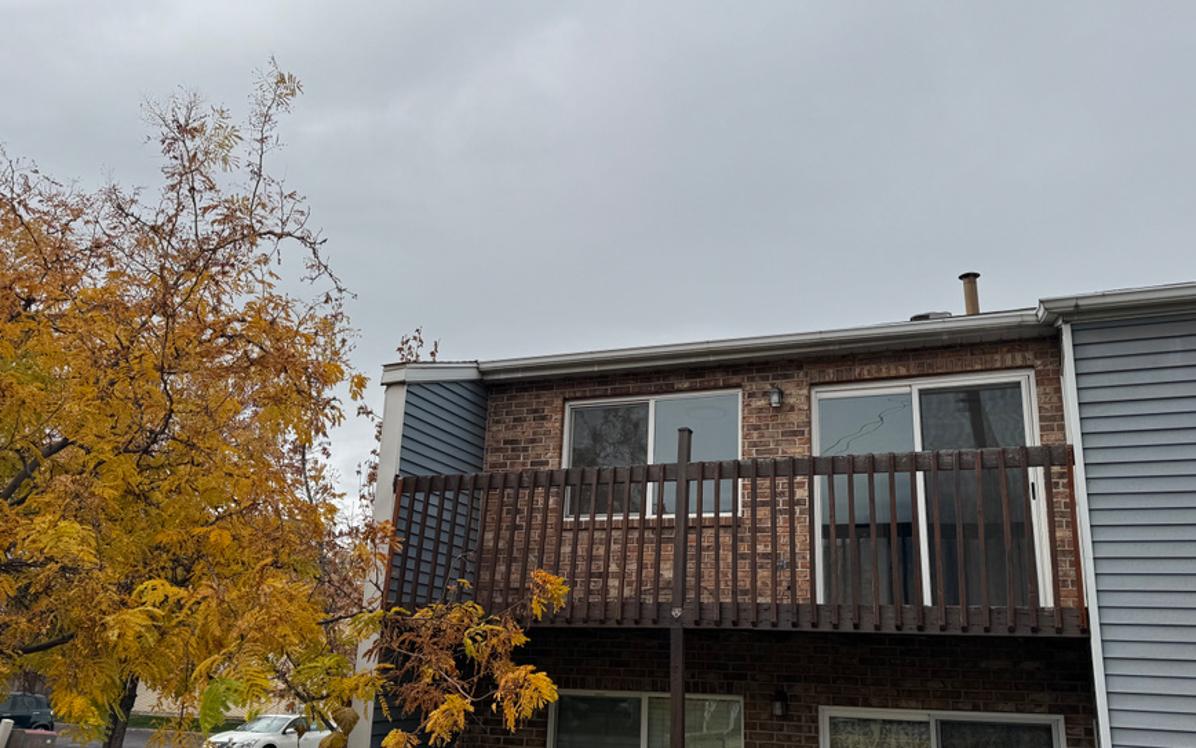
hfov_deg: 62.9
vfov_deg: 41.8
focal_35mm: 30
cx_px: 626
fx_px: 978
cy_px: 401
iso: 80
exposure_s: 1/5348
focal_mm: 6.76
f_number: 1.78
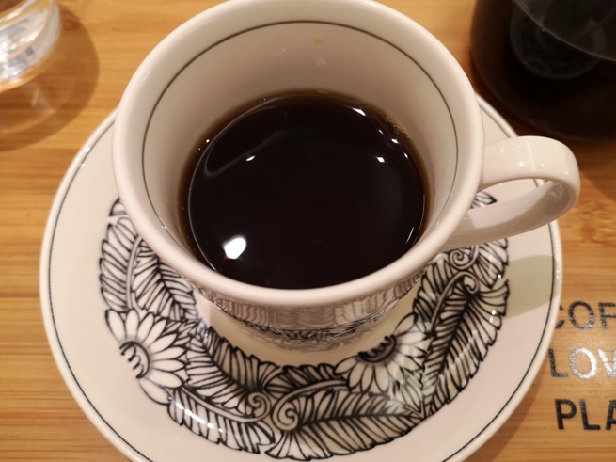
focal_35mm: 33
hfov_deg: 55.2
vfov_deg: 42.9
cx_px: 344
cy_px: 242
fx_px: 587
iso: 640
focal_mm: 3.95
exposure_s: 1/100
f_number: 1.8
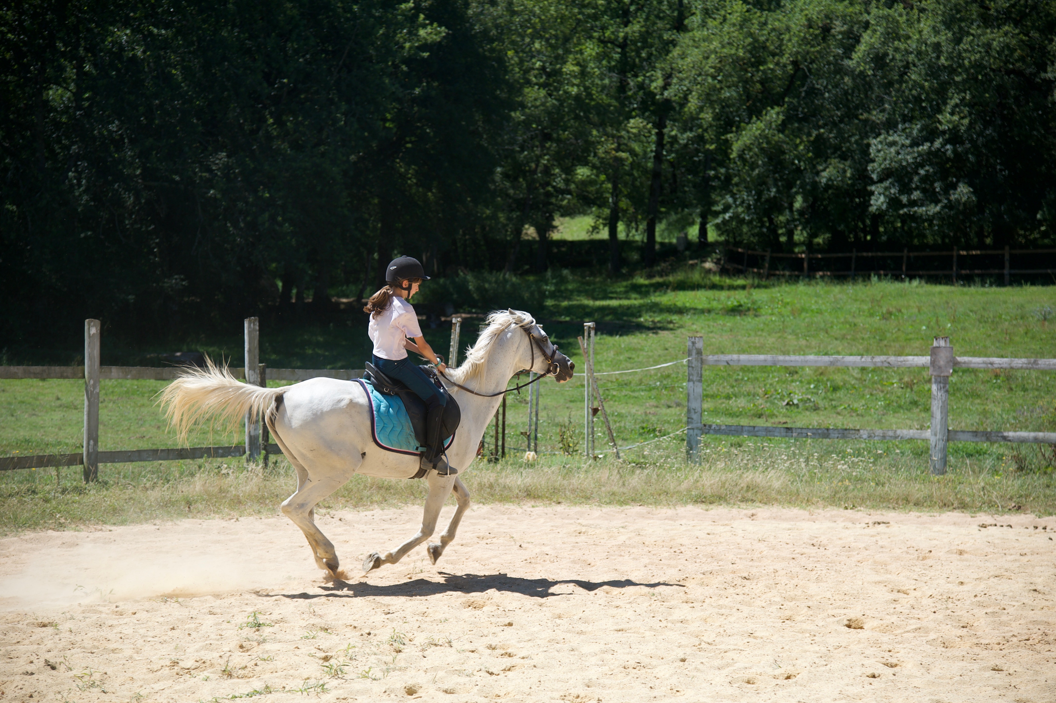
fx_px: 2345
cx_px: 531
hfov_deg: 25.4
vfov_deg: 17.0
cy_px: 358
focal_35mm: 80
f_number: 4.5
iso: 200
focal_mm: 78
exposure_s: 1/1000
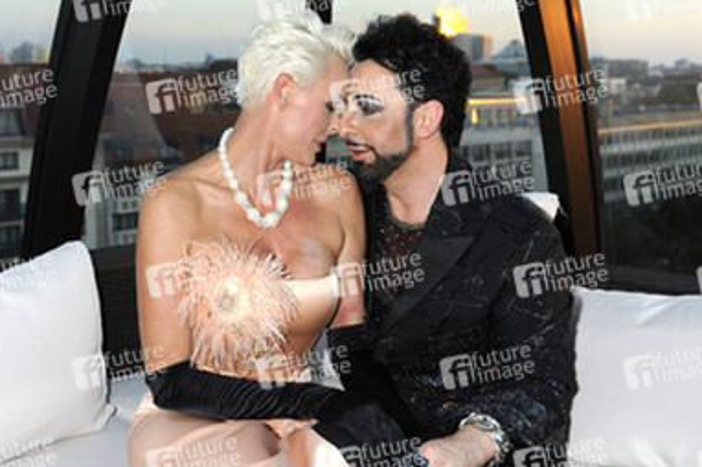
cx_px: 328
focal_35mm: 52
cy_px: 230
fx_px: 1013
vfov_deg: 25.9
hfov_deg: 38.2
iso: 640
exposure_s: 1/160
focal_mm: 44
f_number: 5.6
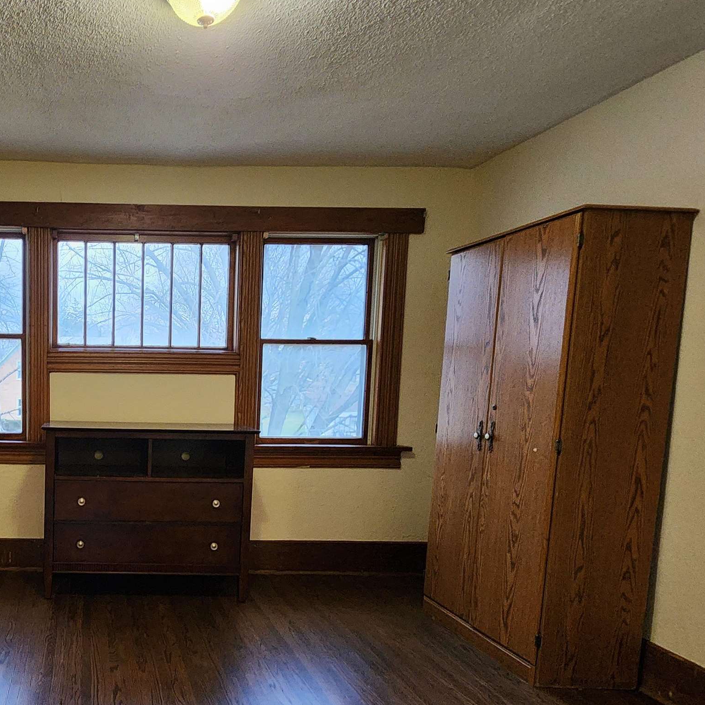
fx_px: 530
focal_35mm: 23
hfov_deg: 59.1
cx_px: 94
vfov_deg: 66.6
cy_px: 421
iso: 400
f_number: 2.2
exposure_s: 1/30
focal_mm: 2.2
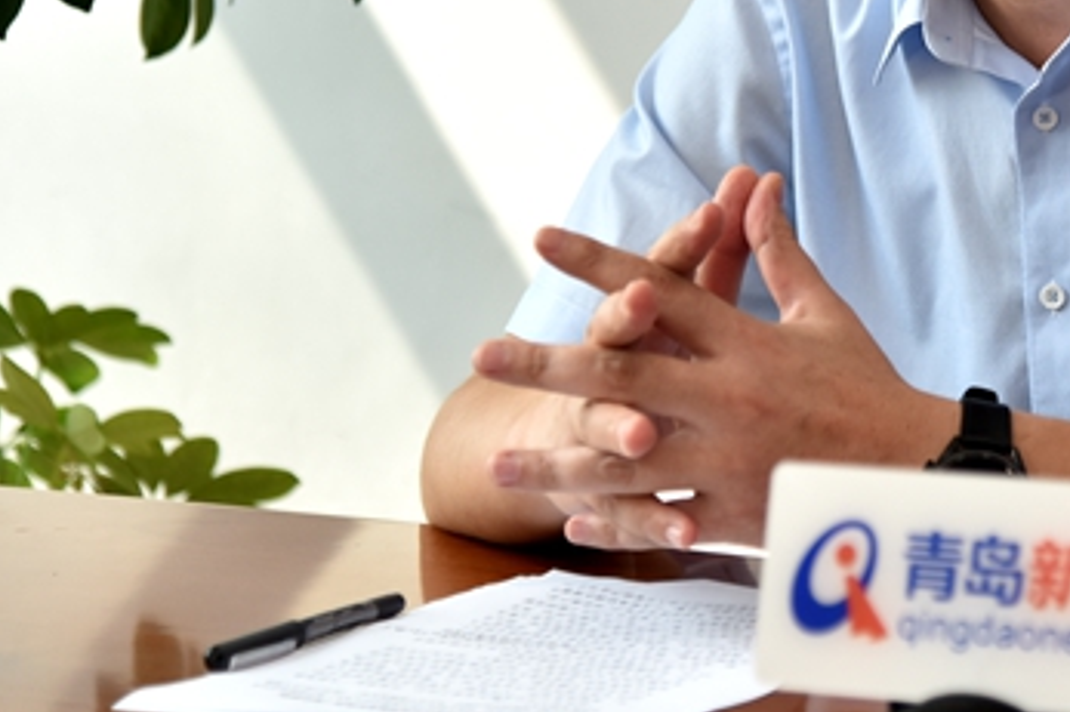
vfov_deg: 7.6
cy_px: -17
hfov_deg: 11.3
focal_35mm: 180
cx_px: 990
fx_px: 5347
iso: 640
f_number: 4
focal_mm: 78
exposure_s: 1/500
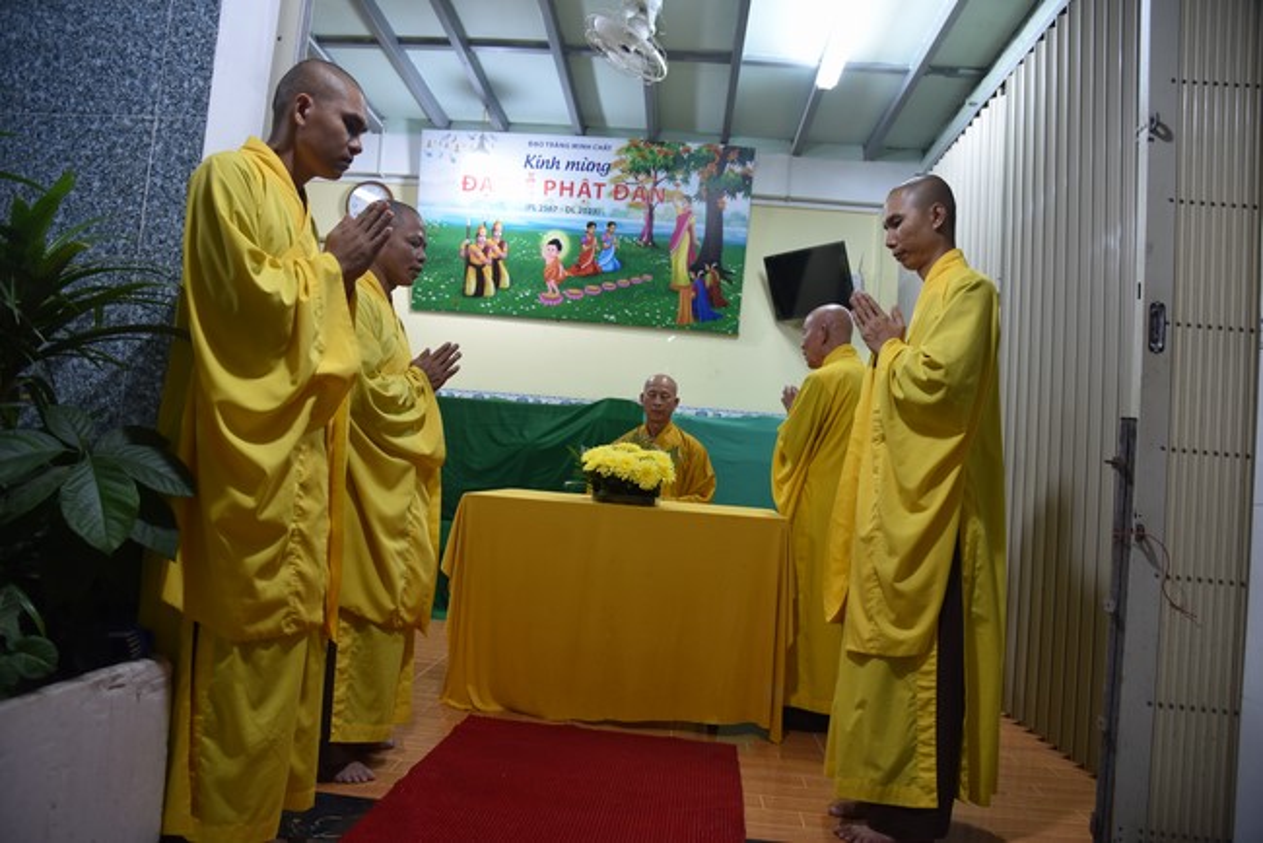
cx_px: 632
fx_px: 842
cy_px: 422
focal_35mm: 24
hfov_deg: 73.7
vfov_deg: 53.2
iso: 800
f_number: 4
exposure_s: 1/60
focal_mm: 24
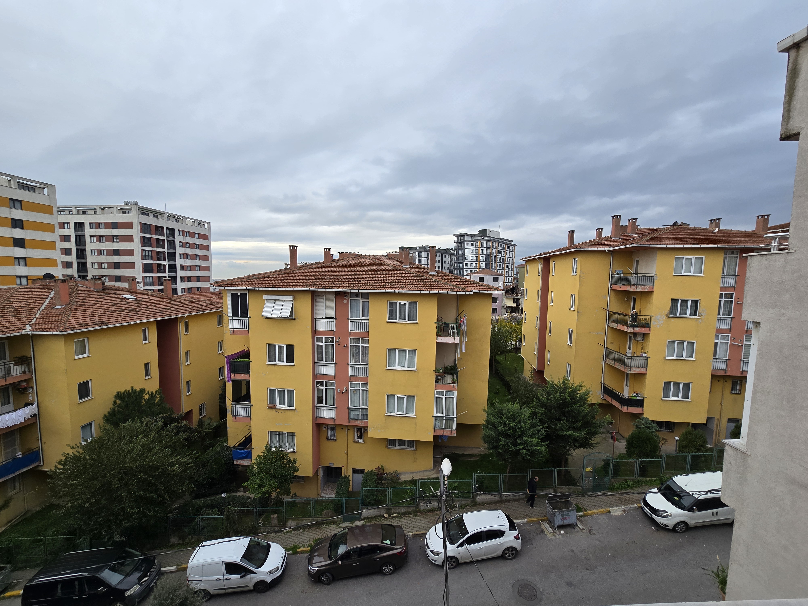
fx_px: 303
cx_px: 404
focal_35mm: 13
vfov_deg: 89.9
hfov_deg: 106.2
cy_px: 303
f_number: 2.2
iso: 50
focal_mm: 2.2
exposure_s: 1/556
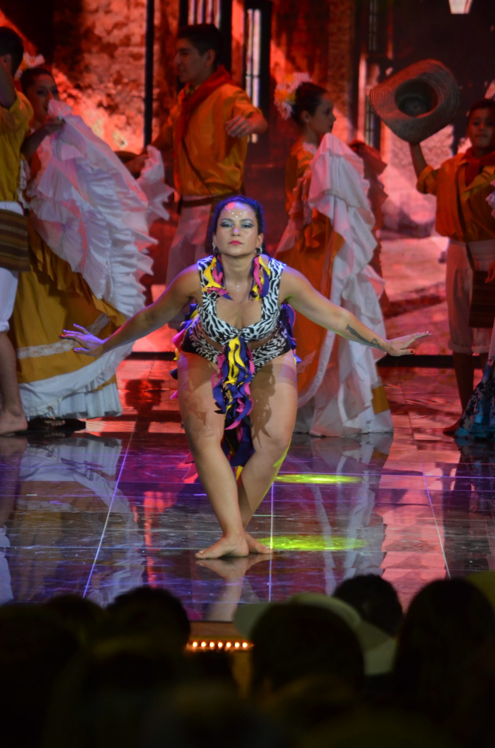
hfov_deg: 4.6
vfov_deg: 6.9
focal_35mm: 300
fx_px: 6217
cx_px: 248
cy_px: 374
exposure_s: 1/160
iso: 1250
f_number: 5.6
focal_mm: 200
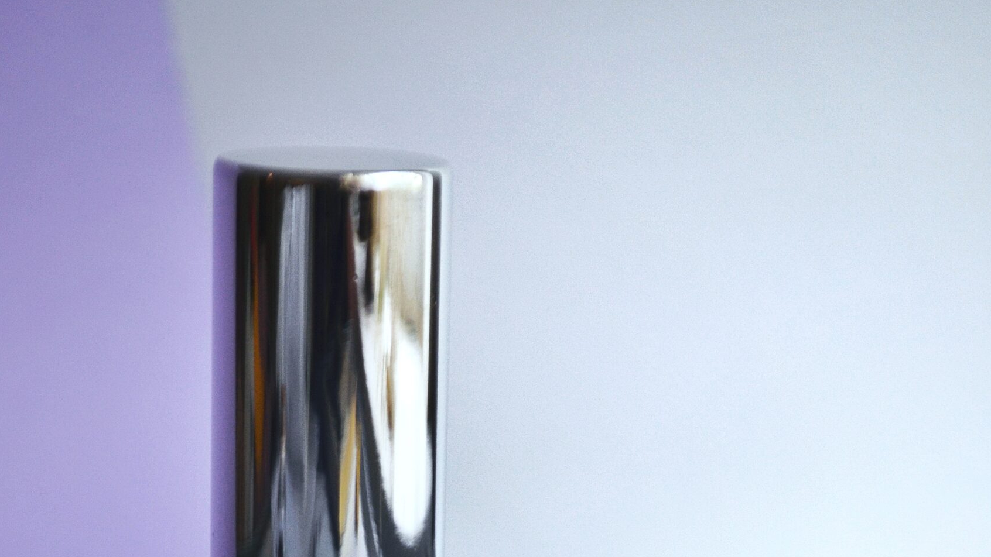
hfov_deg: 20.0
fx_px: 2806
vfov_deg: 11.1
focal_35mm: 107
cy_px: 718
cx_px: 495
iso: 560
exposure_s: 1/60
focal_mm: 45
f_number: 5.6
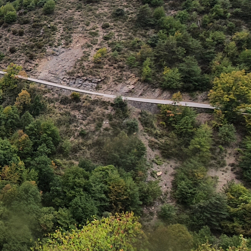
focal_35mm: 43
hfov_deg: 25.9
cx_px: -146
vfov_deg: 38.6
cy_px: 79
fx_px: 353
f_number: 2.2
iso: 50
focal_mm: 1.8
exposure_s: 1/140
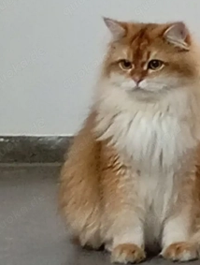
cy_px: 150
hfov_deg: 5.2
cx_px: 109
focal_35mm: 285
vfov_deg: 6.9
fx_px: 2184
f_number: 1.8
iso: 2548
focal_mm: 4.27
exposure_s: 1/20
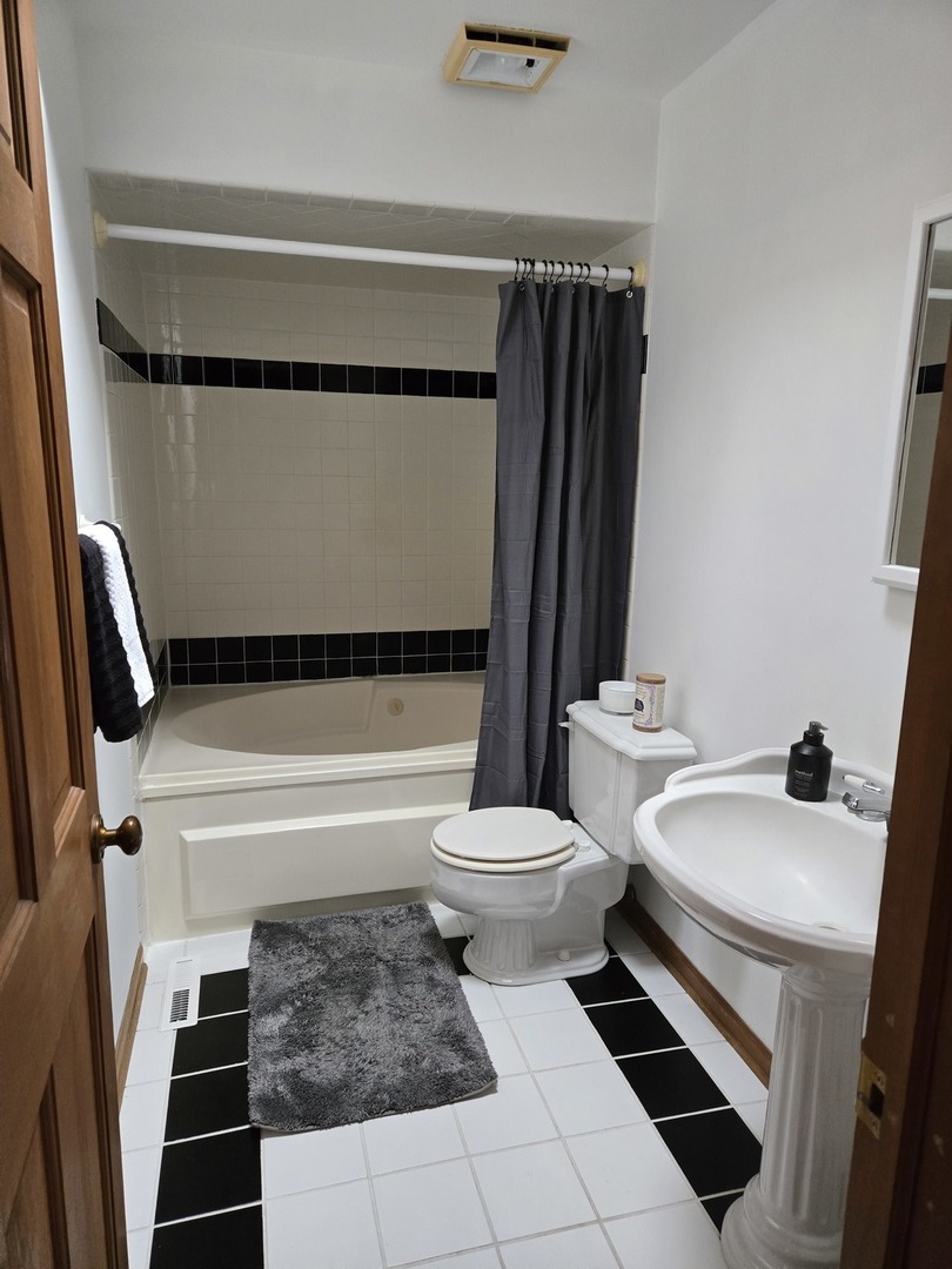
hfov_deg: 58.9
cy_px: 634
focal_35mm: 23
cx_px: 476
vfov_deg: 73.9
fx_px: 843
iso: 800
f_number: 1.8
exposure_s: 1/120
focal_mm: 5.4
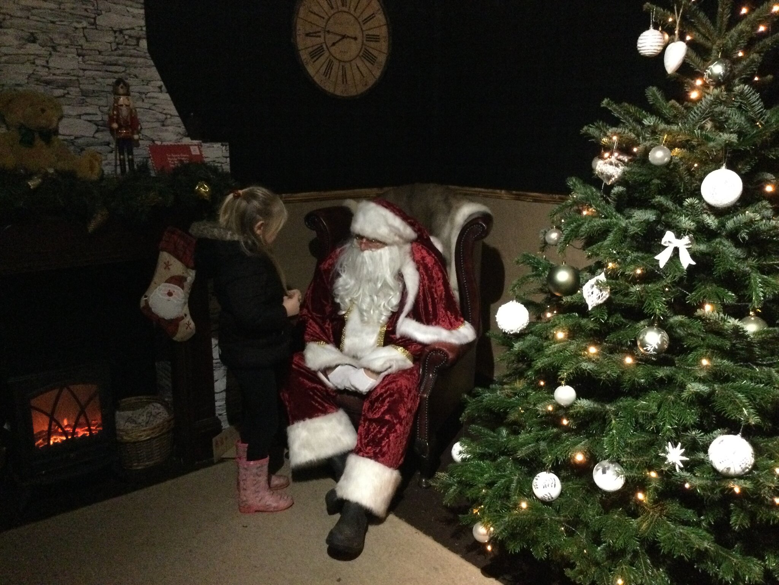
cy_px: 292
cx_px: 390
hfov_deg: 58.4
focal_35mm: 31
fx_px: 698
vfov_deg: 45.4
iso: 640
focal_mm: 3.3
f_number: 2.4
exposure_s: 1/17
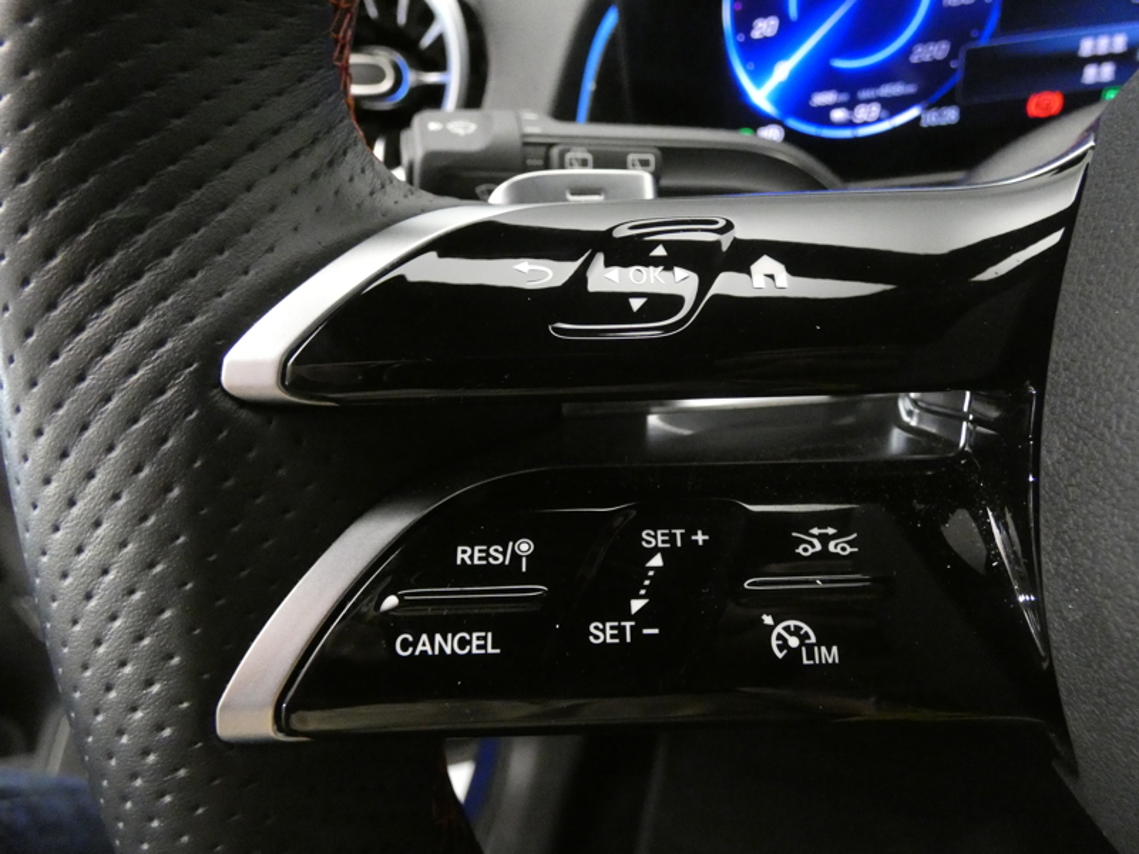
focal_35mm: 20
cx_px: 570
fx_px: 658
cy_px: 427
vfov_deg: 66.0
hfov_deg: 81.7
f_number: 2.8
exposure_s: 1/30
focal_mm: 3.6
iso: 1600
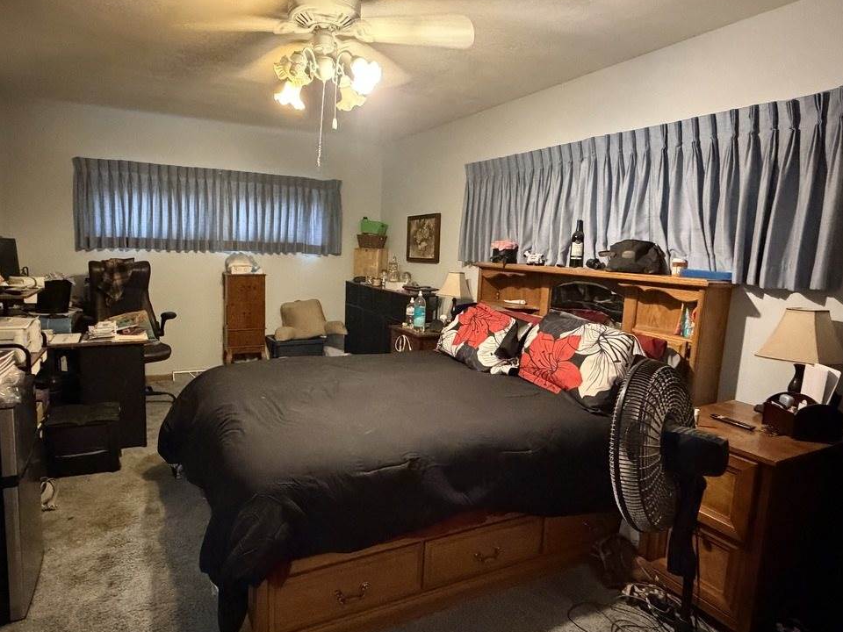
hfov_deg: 78.6
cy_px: 312
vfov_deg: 63.4
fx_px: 511
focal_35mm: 21
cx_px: 364
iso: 1600
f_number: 2.2
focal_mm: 2.22
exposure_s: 1/40
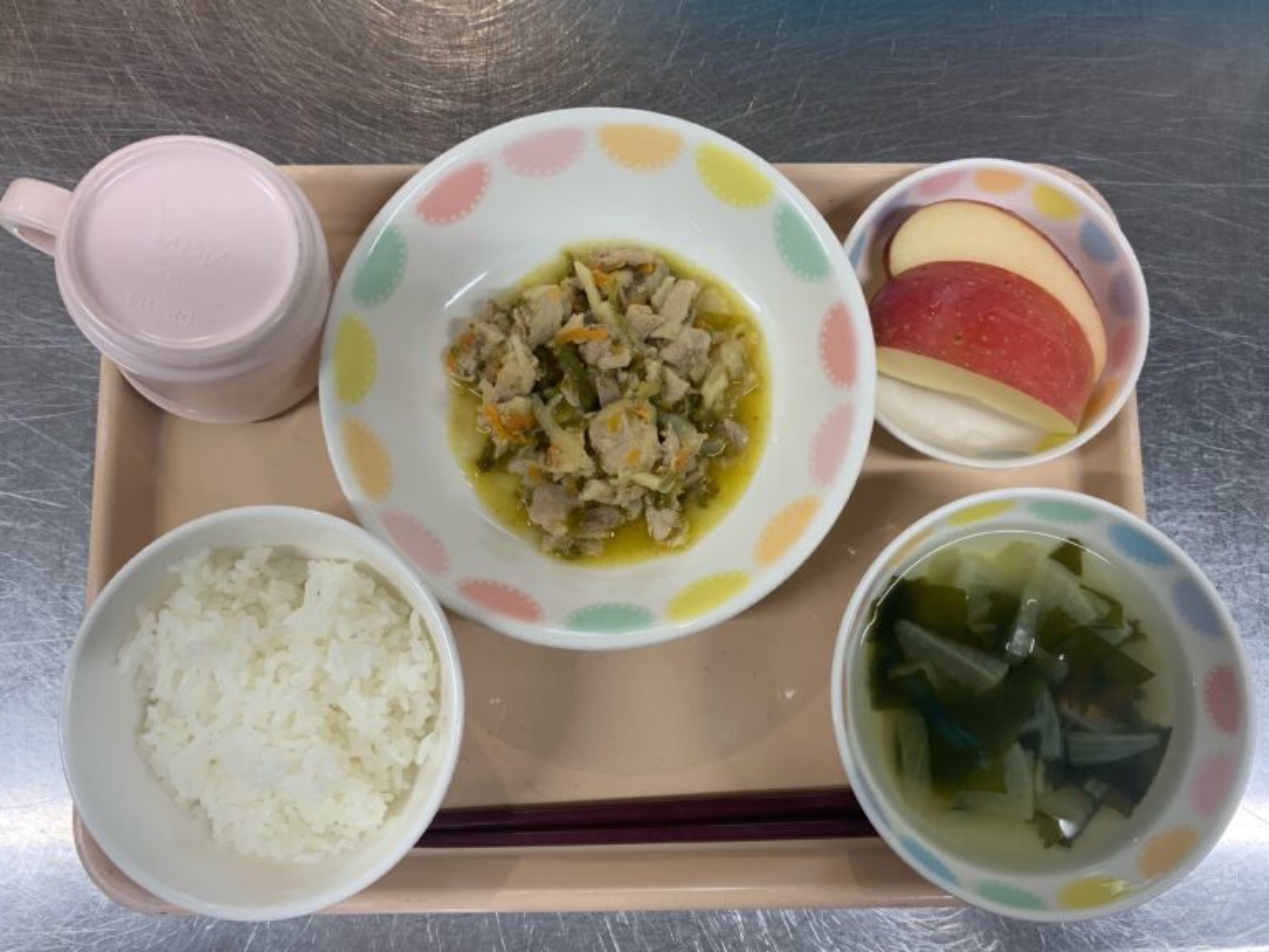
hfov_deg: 67.3
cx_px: 634
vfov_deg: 53.1
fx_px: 953
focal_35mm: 26
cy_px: 476
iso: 64
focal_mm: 4.25
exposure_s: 1/60
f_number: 1.8
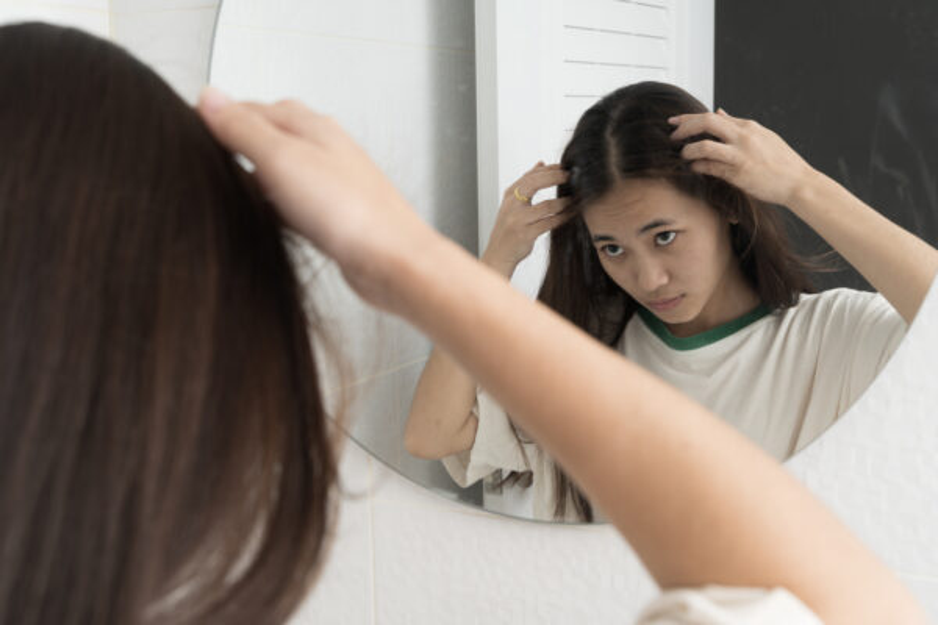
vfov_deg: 29.9
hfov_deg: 43.6
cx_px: 469
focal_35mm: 45
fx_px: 1172
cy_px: 312
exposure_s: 1/125
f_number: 7.1
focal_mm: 45
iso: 100
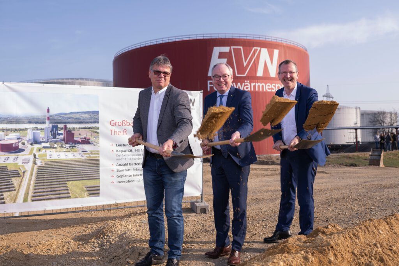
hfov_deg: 54.4
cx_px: 200
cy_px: 133
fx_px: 388
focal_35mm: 35
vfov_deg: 37.9
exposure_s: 1/200
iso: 32
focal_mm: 35
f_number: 4.5
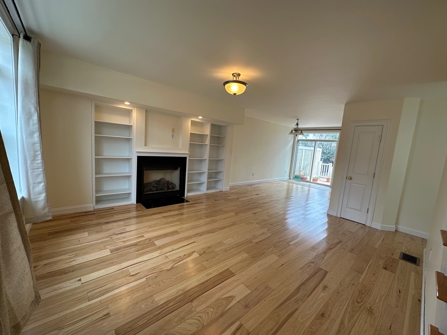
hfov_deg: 102.1
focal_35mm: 14
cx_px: 224
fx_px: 181
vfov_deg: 85.7
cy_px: 168
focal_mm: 2.22
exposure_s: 1/146
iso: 40
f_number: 2.2
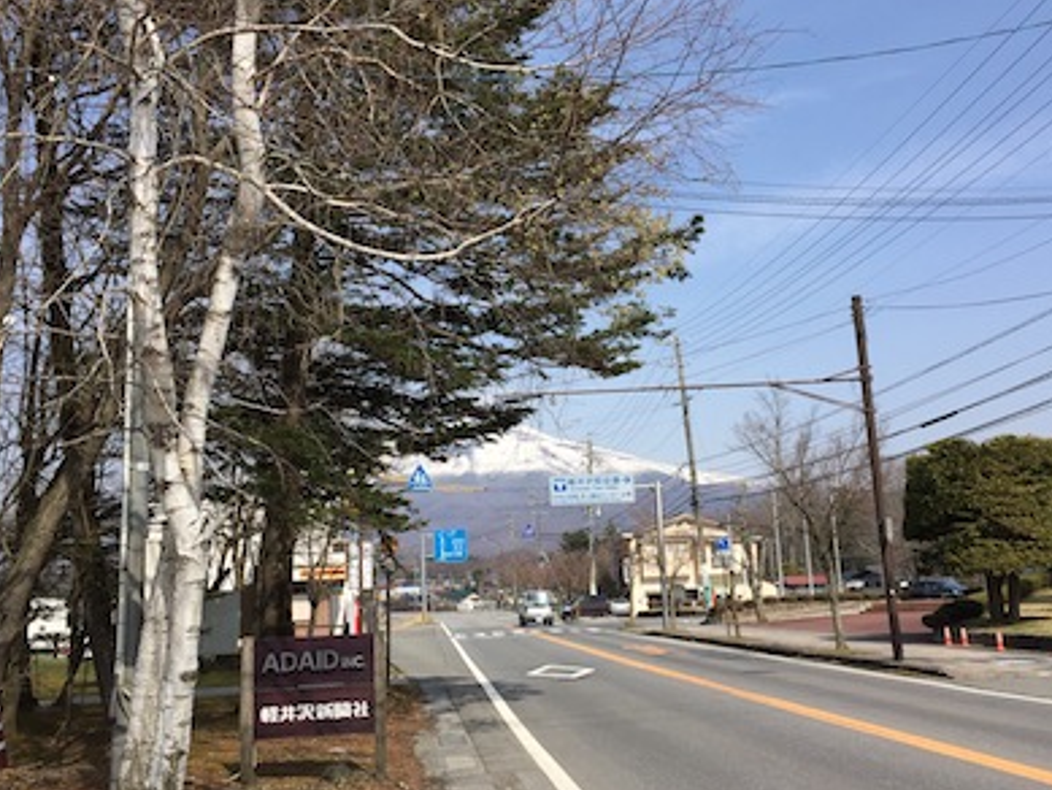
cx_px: 546
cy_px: 383
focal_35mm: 38
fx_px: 1155
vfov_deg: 37.7
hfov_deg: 49.0
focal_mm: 4.15
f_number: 2.2
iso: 32
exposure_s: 1/2326
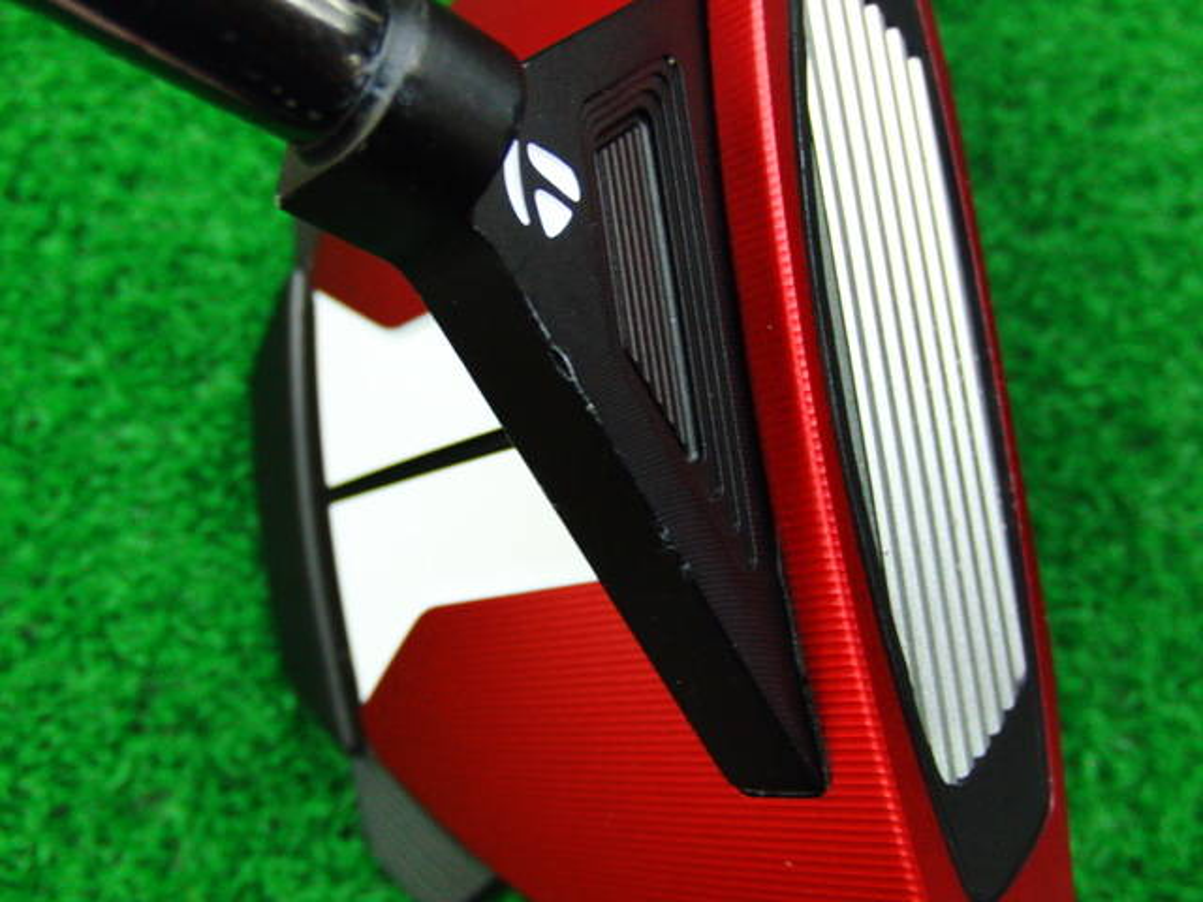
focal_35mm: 37
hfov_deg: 50.1
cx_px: 602
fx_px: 1286
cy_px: 451
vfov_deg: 38.7
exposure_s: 1/40
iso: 400
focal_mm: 6.42
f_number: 3.6
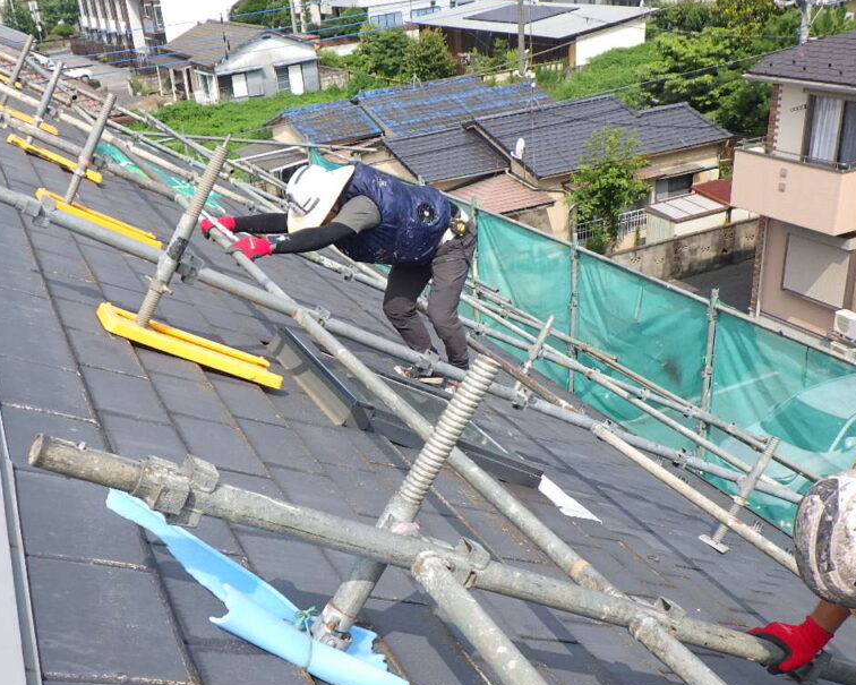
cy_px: 427
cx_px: 357
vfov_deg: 39.9
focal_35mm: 37
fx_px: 937
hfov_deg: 48.9
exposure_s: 1/640
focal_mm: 5
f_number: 4.2
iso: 125
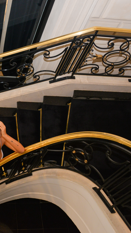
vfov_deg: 37.8
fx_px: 340
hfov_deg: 21.1
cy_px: 116
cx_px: 2
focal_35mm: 55
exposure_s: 1/60
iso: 800
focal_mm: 35
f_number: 4
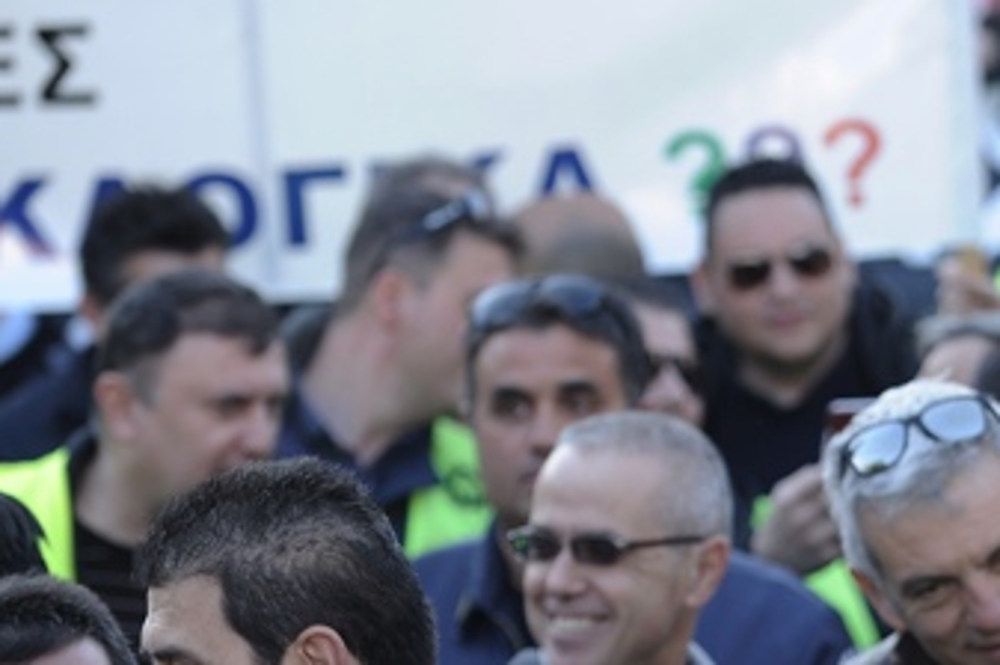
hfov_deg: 7.9
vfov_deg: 5.2
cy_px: 588
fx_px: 7243
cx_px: 872
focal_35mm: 261
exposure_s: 1/400
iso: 400
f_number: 2.8
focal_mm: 110
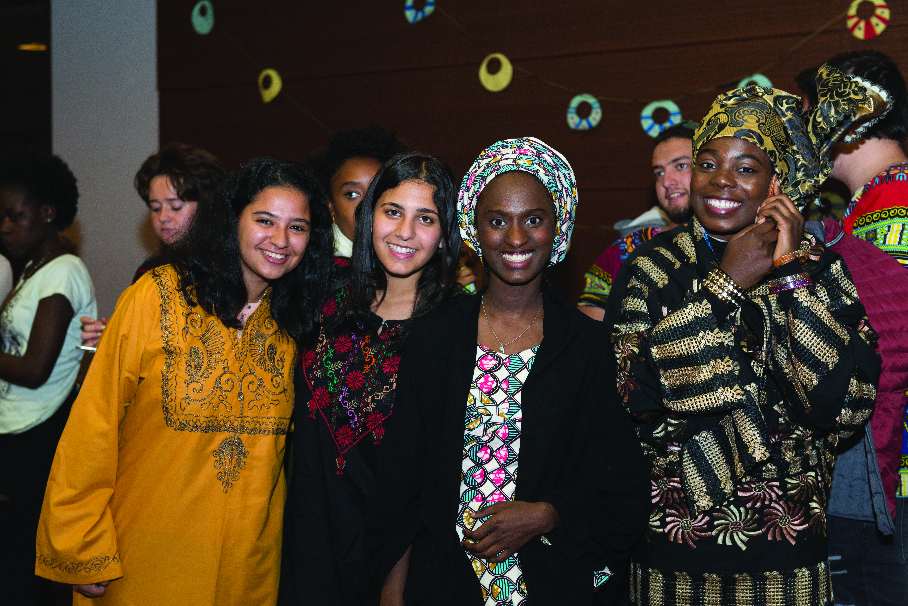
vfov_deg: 24.6
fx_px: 1388
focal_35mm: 55
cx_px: 454
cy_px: 303
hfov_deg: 36.2
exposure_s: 1/125
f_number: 4.5
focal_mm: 55
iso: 1600
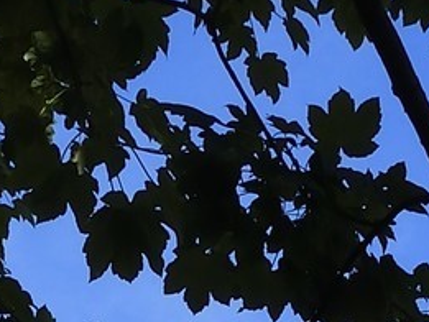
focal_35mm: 212
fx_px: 2629
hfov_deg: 9.3
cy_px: 1484
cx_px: 82
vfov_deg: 5.6
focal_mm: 24
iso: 200
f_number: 11
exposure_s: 1/250
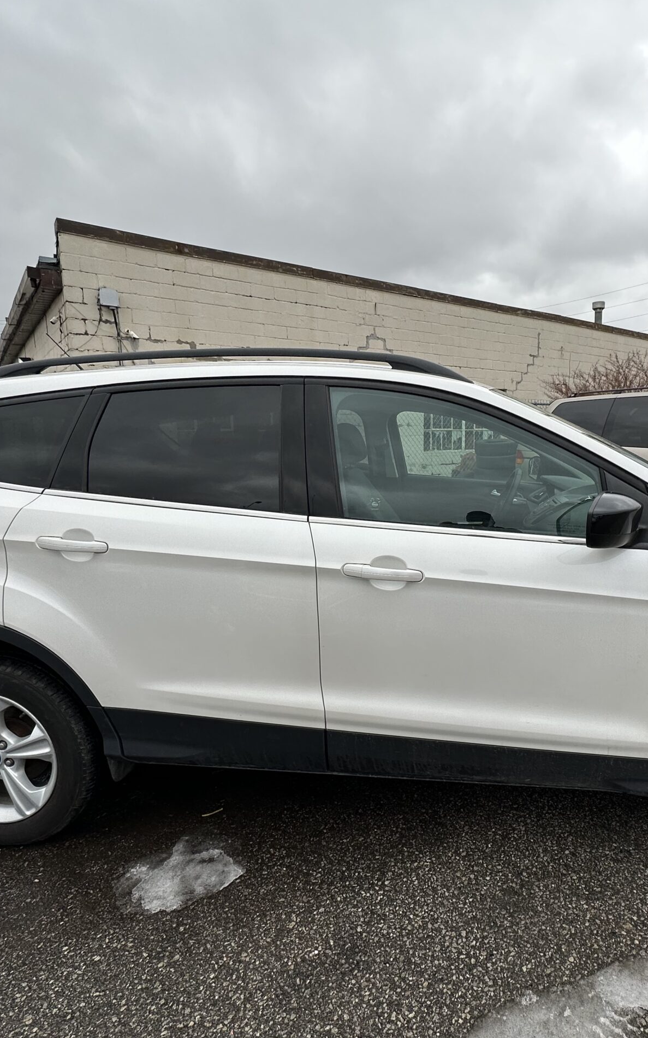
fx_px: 565
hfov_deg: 58.5
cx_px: 424
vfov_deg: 85.1
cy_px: 519
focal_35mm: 20
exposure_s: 1/338
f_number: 2.2
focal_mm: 2.22
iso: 40
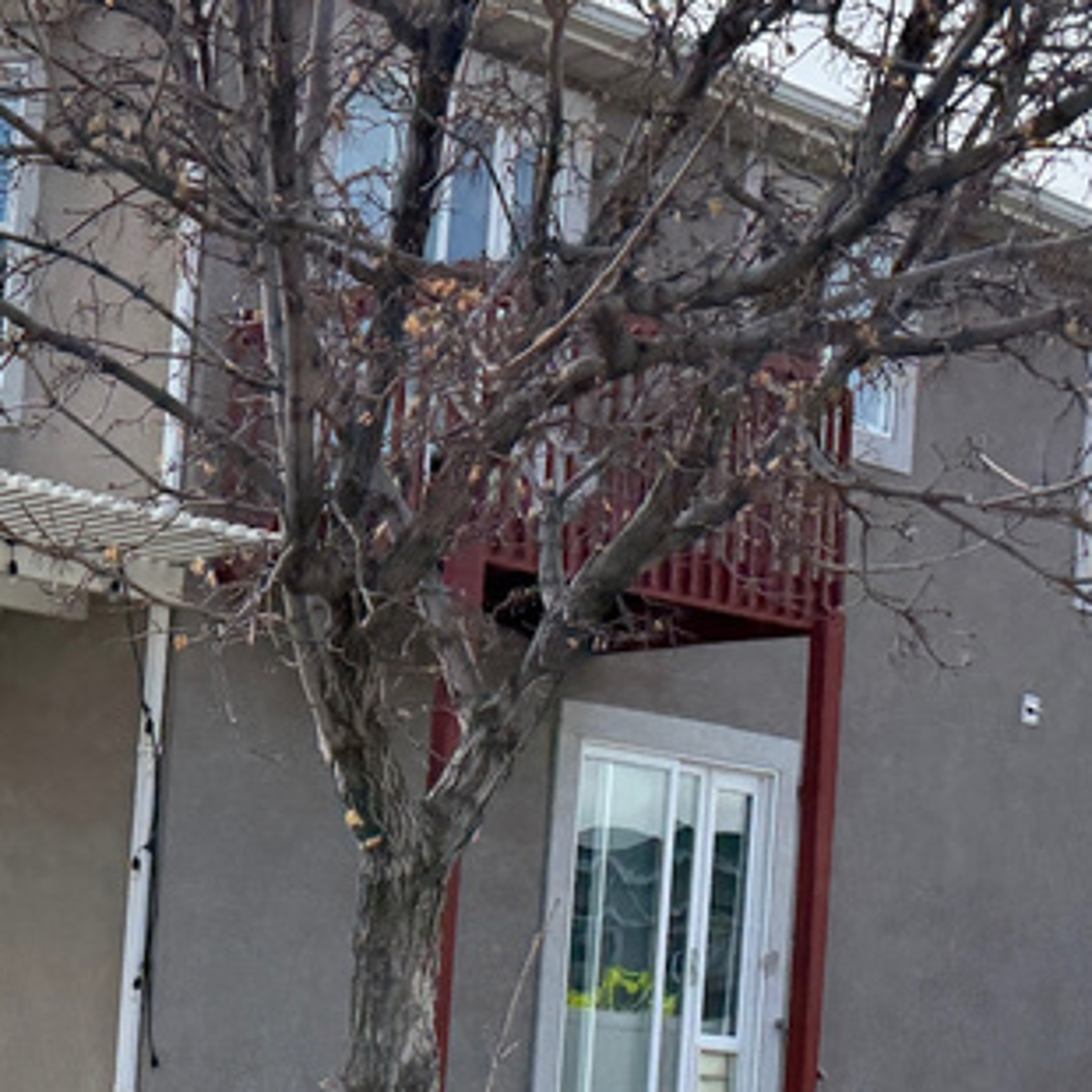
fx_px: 2498
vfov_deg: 24.1
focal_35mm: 70
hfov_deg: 22.4
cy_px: 955
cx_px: -278
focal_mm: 6.76
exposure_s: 1/3953
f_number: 1.78
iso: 100
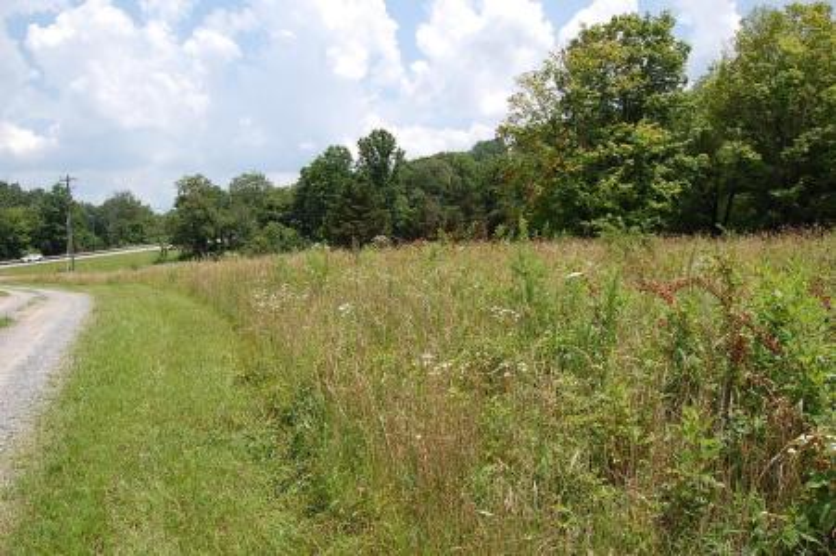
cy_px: 278
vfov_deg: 47.9
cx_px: 418
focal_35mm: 27
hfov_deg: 67.4
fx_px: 627
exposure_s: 1/320
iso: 200
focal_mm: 18
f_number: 9
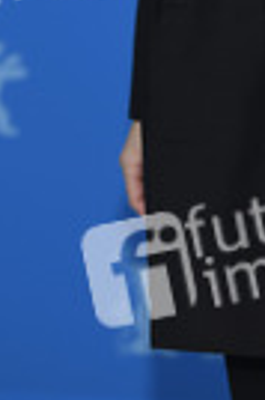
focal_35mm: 359
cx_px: 322
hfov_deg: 3.8
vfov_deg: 5.7
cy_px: -191
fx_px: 3974
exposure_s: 1/500
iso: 640
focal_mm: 120
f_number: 3.5
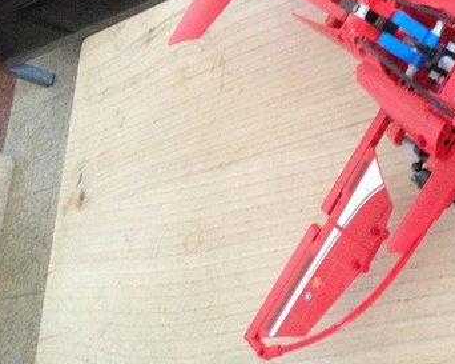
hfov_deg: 28.4
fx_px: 861
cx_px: 418
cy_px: 65
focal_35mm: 64
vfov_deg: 23.4
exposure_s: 1/15
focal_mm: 4.28
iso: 800
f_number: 2.4
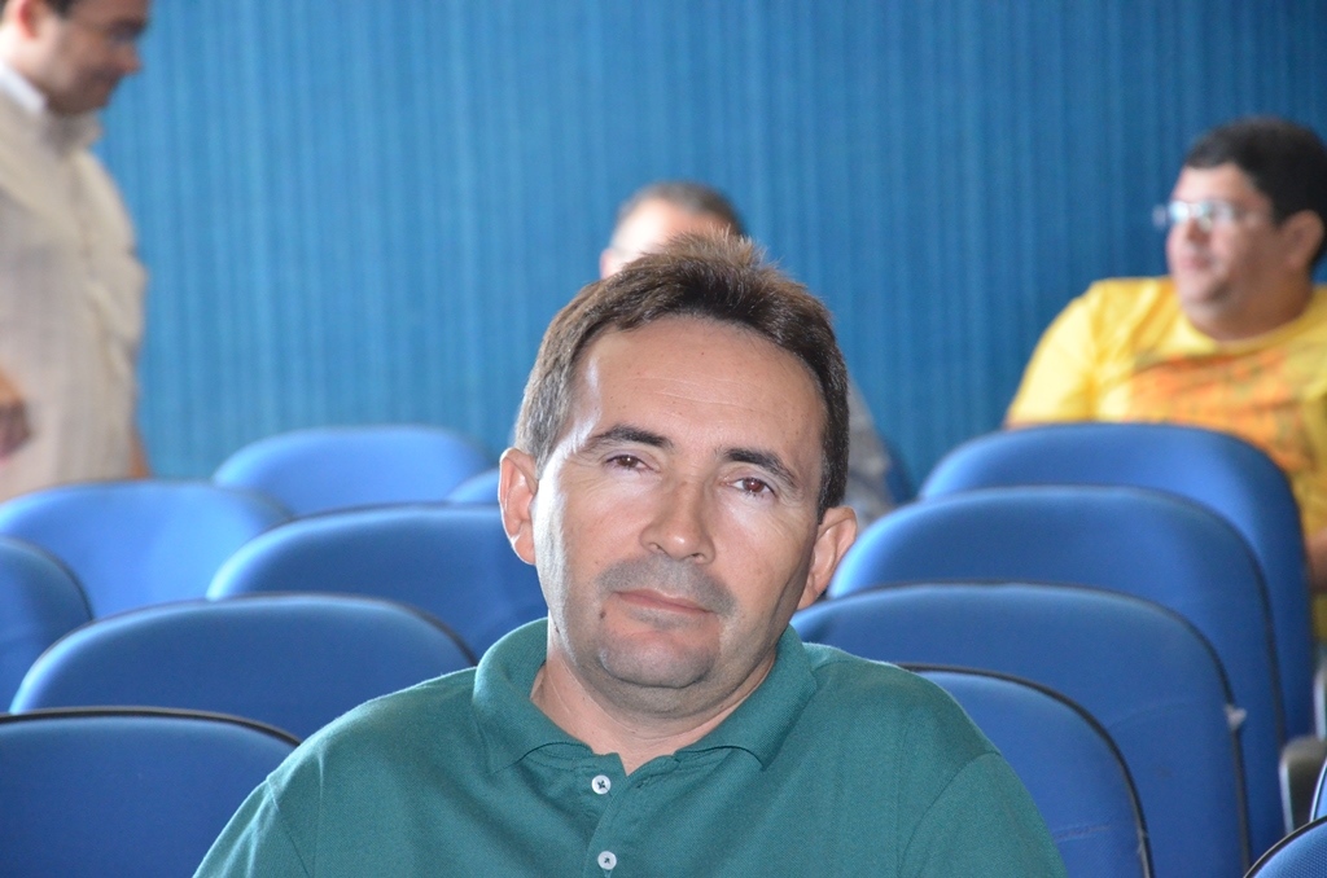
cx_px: 664
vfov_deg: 8.7
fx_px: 5793
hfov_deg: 13.1
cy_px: 439
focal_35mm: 158
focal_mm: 105
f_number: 5.6
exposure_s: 1/60
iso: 3200
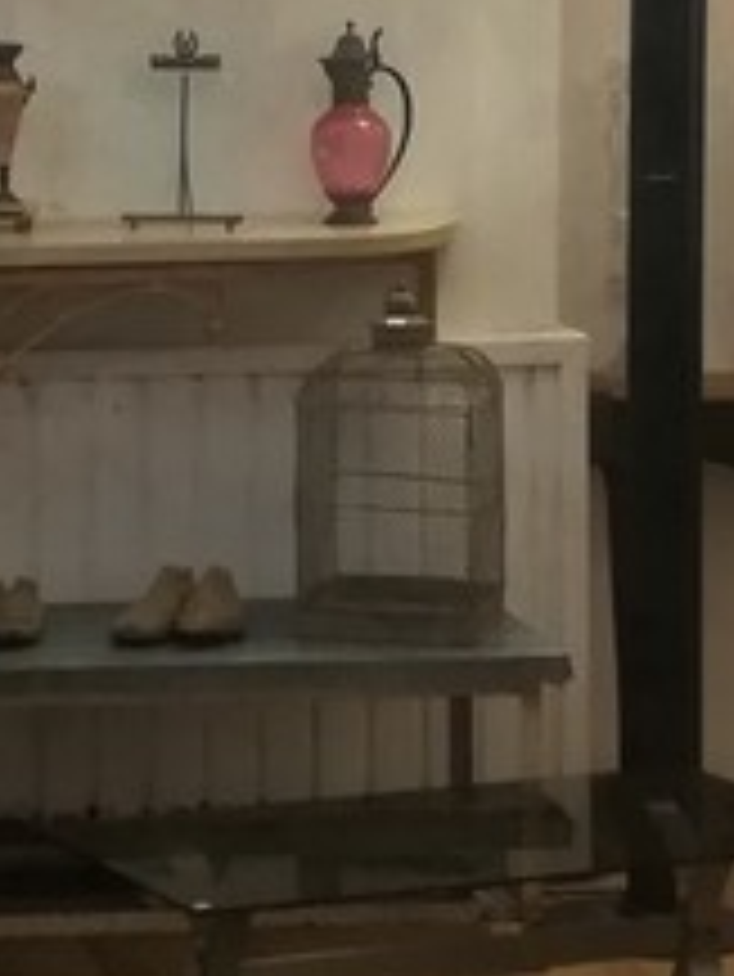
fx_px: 4378
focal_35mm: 155
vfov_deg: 12.7
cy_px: 171
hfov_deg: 9.6
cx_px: 185
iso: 200
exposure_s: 1/33.3
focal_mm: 3.83
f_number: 2.2
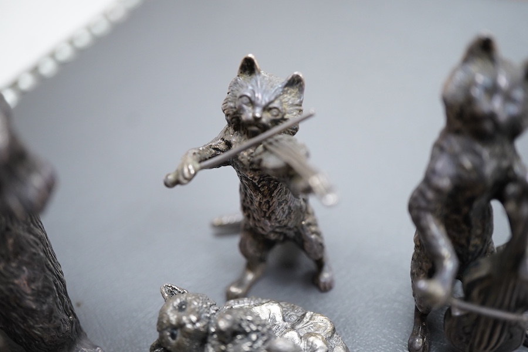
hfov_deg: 43.6
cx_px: 264
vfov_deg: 29.9
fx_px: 660
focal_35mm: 45
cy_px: 176
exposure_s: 1/125
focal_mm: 30
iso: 1250
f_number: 5.6
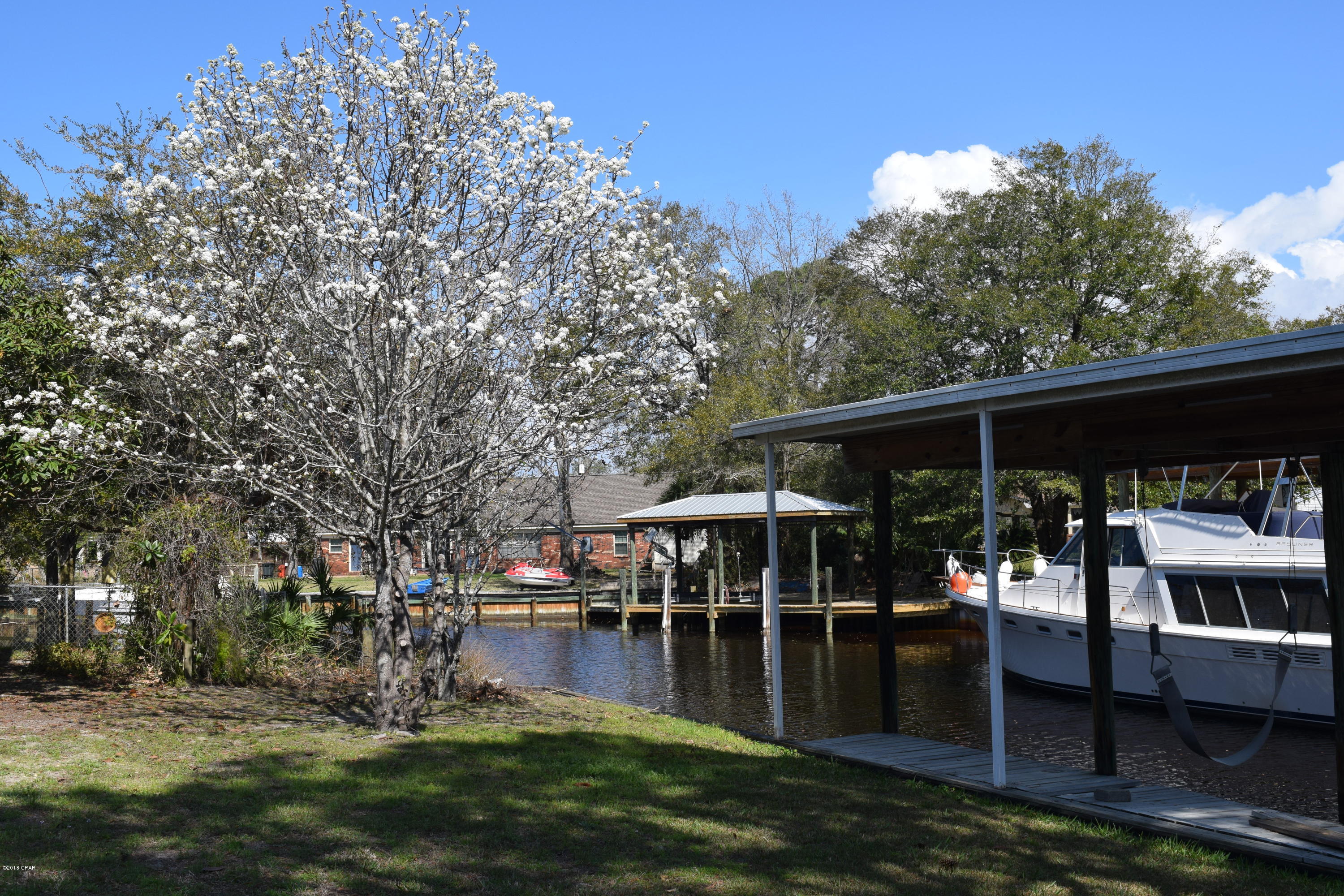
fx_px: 1344
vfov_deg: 36.9
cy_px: 448
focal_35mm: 36
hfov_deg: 53.1
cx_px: 672
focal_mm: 24
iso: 200
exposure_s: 1/400
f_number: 10
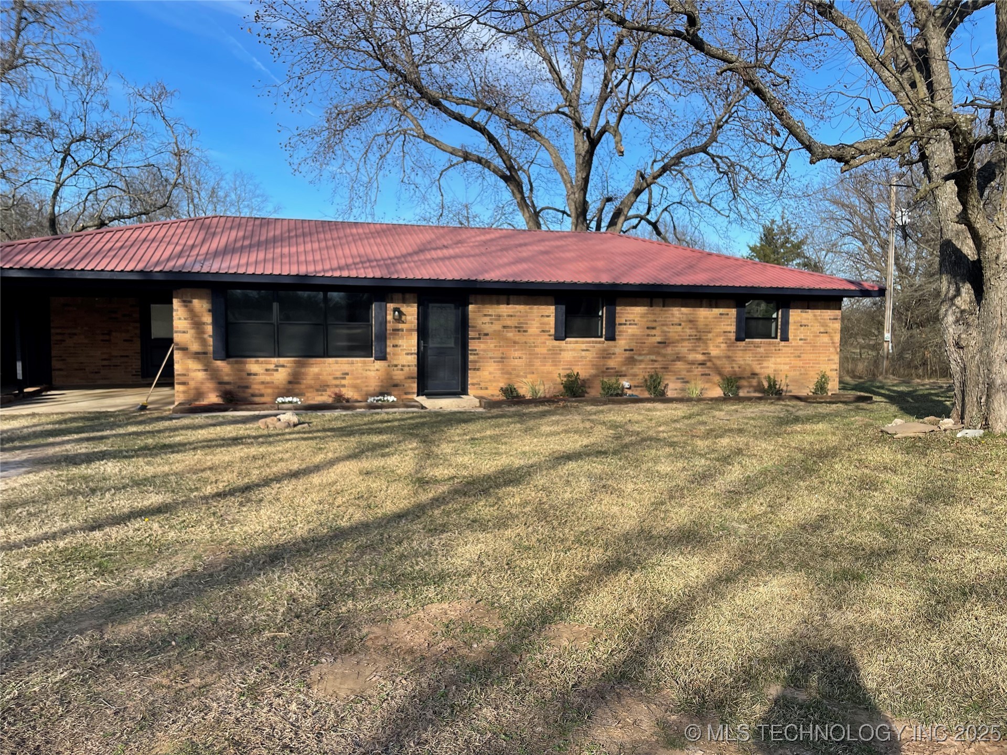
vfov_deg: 54.9
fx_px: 727
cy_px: 378
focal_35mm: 25
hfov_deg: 69.4
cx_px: 504
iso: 32
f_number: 1.6
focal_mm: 5.1
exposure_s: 1/2288
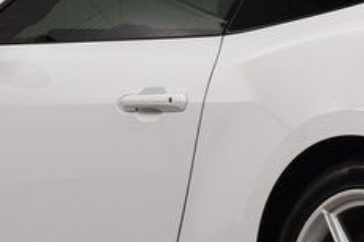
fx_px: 2698
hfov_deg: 7.7
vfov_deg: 5.1
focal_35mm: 267
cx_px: 386
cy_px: 58
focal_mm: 40
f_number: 7.1
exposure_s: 1/30
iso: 450
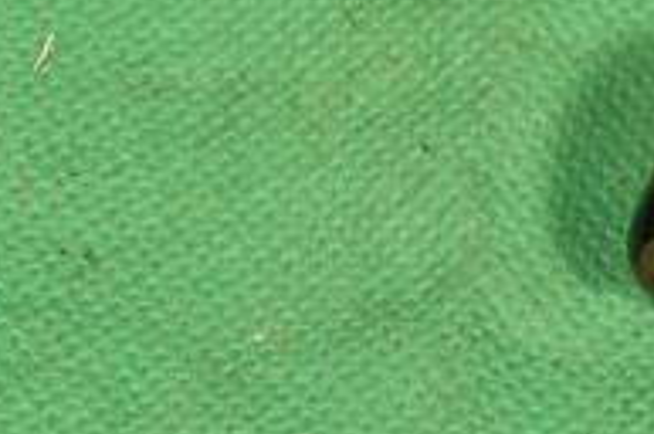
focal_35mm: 243
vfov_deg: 5.6
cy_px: 244
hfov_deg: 8.3
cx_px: 915
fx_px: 4407
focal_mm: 52
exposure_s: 1/80
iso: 1400
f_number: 14
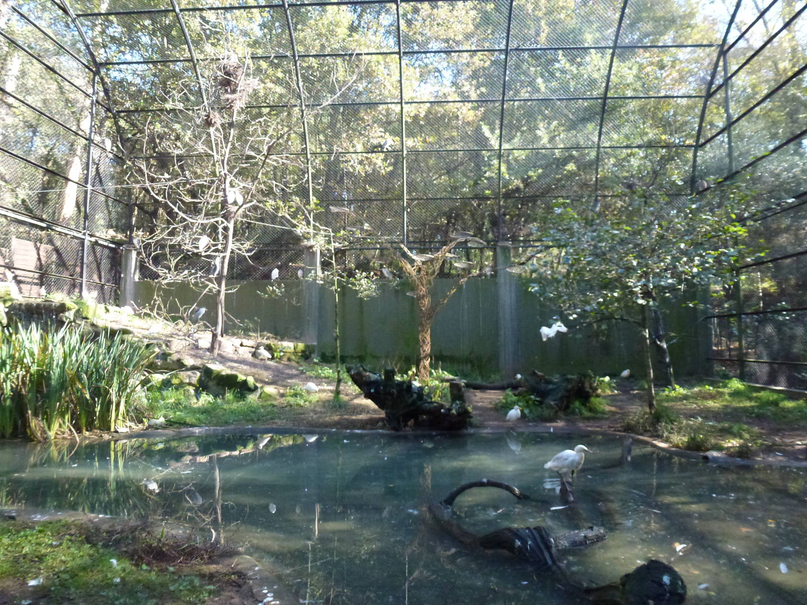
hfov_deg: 71.6
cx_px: 404
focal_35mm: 24
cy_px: 302
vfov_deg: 56.8
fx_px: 560
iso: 640
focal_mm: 4.3
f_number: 3.3
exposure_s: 1/250
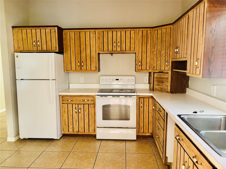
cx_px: 113
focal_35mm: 26
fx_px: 170
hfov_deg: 67.3
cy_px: 84
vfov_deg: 53.1
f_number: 1.6
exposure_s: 1/43
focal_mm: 5.96
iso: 500
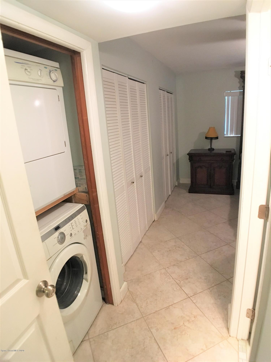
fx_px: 303
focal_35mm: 29
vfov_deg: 61.7
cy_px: 181
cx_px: 136
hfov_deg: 48.2
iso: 200
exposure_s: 1/30
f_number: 2.2
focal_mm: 4.15
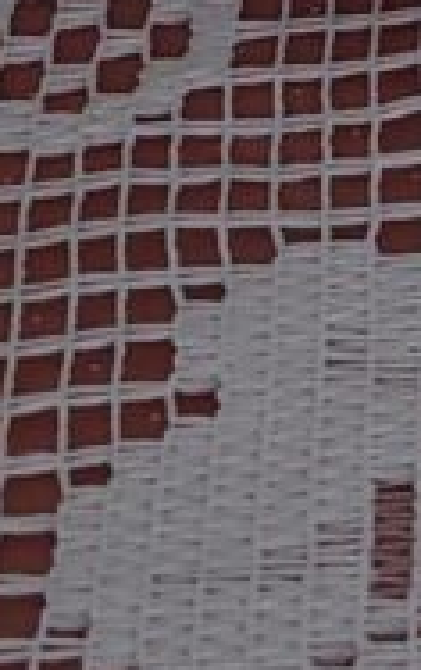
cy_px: -741
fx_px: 1977
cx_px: 721
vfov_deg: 15.0
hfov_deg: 11.4
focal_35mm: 108
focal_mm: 5.23
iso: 400
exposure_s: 1/60.2
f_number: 1.8
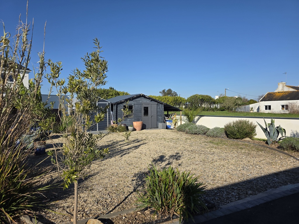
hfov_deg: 73.9
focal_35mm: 23
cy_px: 112
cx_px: 150
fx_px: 199
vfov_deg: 58.9
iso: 80
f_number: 1.7
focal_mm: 6.3
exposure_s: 1/7333
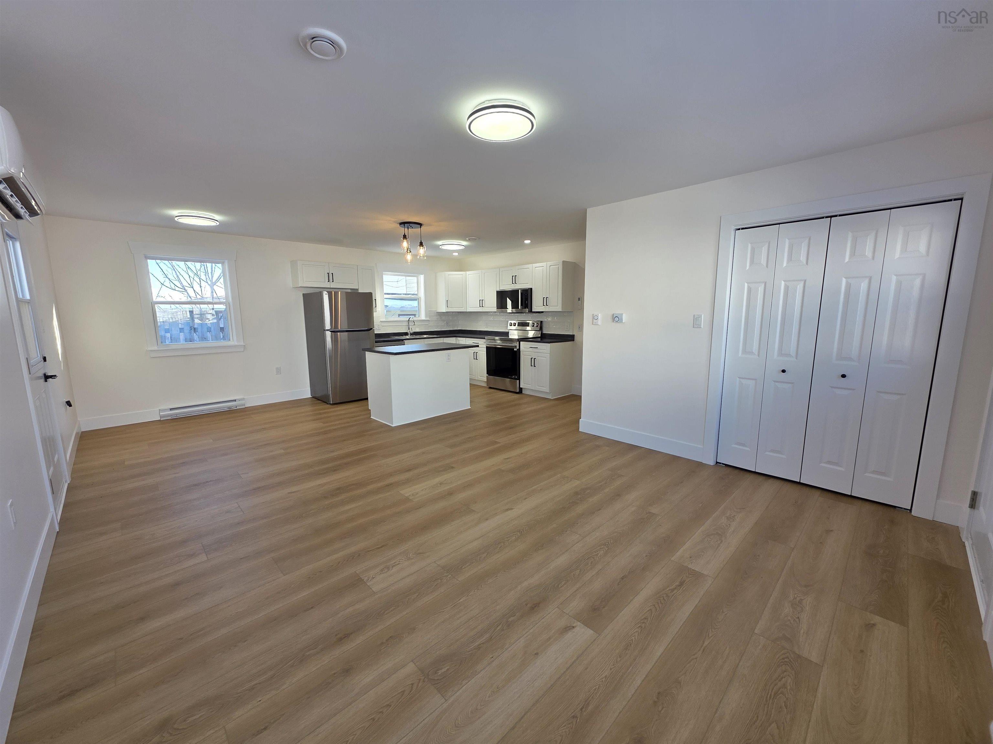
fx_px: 373
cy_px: 372
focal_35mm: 13
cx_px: 496
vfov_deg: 89.9
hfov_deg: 106.2
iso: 40
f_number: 1.9
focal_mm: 2.2
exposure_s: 1/120
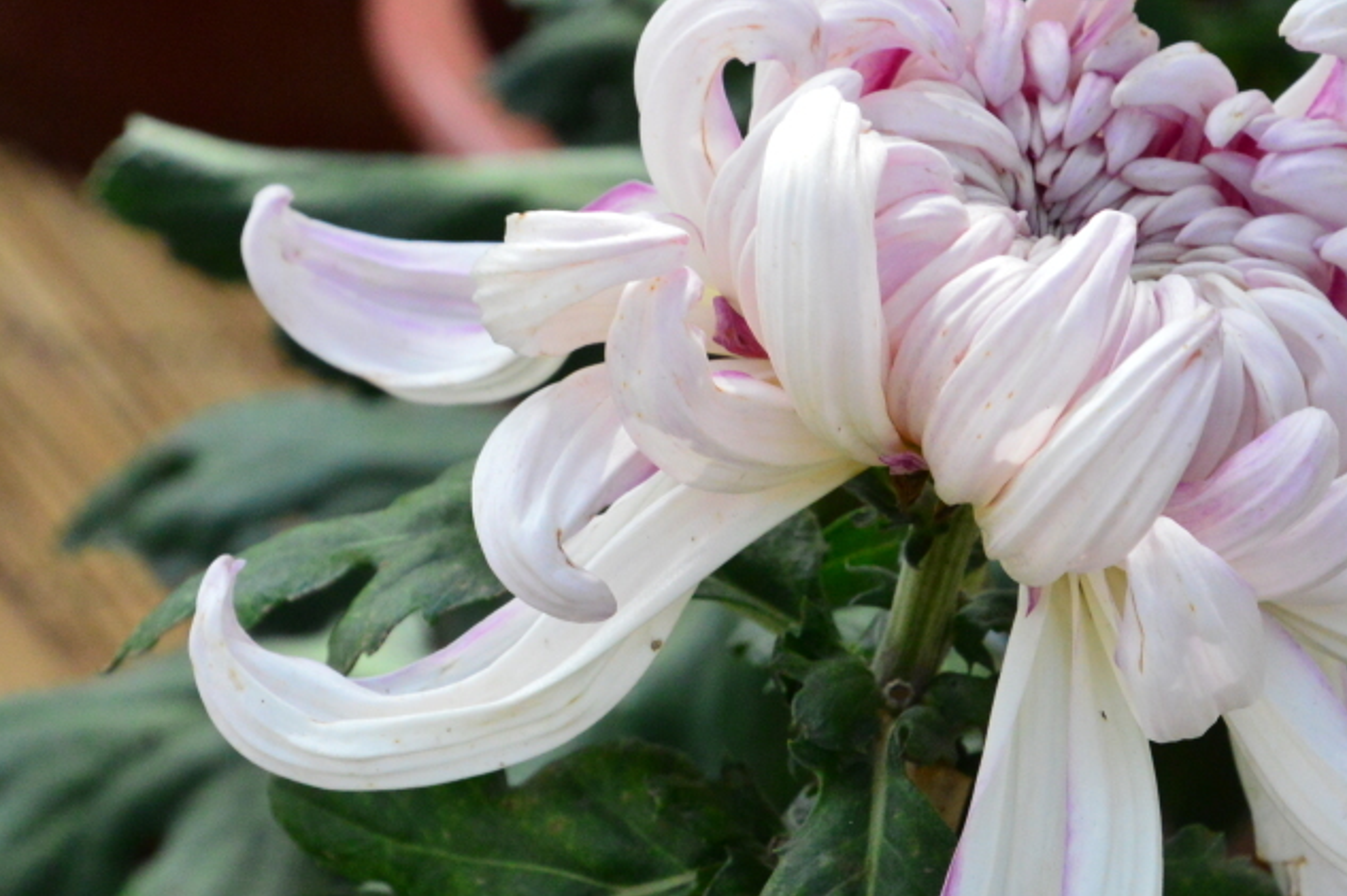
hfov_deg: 8.1
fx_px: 9526
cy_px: 533
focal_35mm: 255
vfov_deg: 5.4
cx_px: 877
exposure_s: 1/250
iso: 2500
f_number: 10
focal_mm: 105
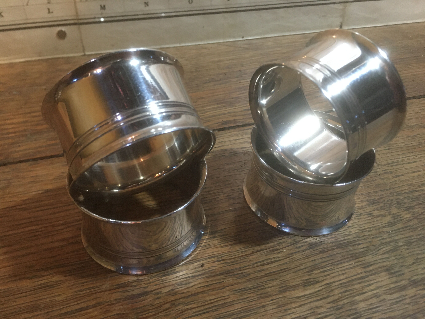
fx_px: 356
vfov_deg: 48.2
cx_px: 212
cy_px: 160
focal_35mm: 29
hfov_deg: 61.7
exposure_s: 1/17
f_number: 2.2
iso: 200
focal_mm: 4.15
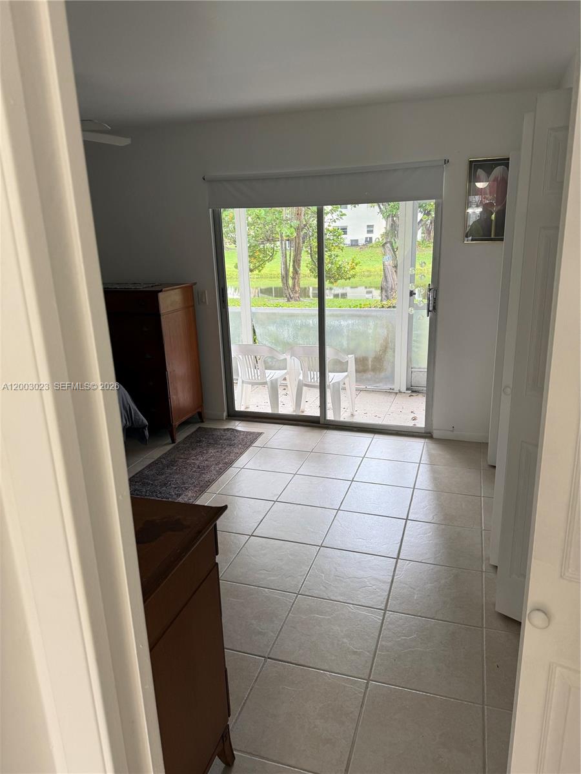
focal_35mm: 24
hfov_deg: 56.8
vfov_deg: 71.6
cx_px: 290
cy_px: 387
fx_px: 537
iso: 100
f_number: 1.78
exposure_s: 1/60
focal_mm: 6.76
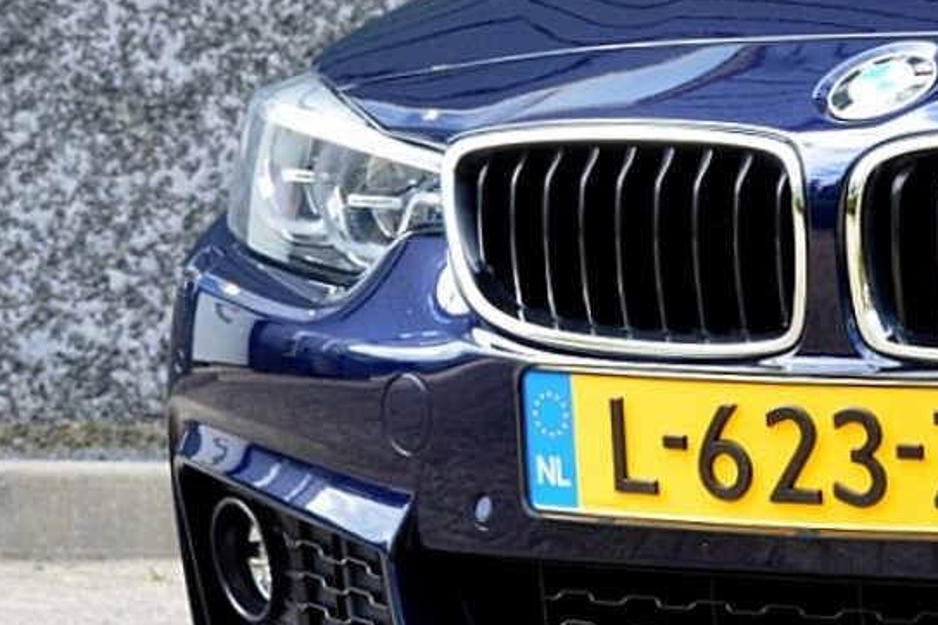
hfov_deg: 10.6
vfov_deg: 7.4
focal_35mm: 186
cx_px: 1539
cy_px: 159
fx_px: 4840
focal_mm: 35
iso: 400
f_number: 9
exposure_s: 1/125
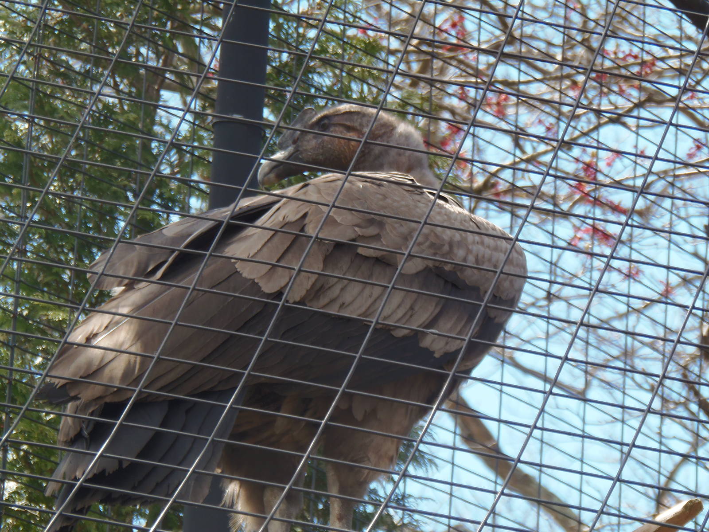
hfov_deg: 8.2
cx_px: 354
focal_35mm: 242
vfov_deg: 6.1
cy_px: 266
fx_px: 4957
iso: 64
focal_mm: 44.9
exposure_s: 1/125
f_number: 5.1
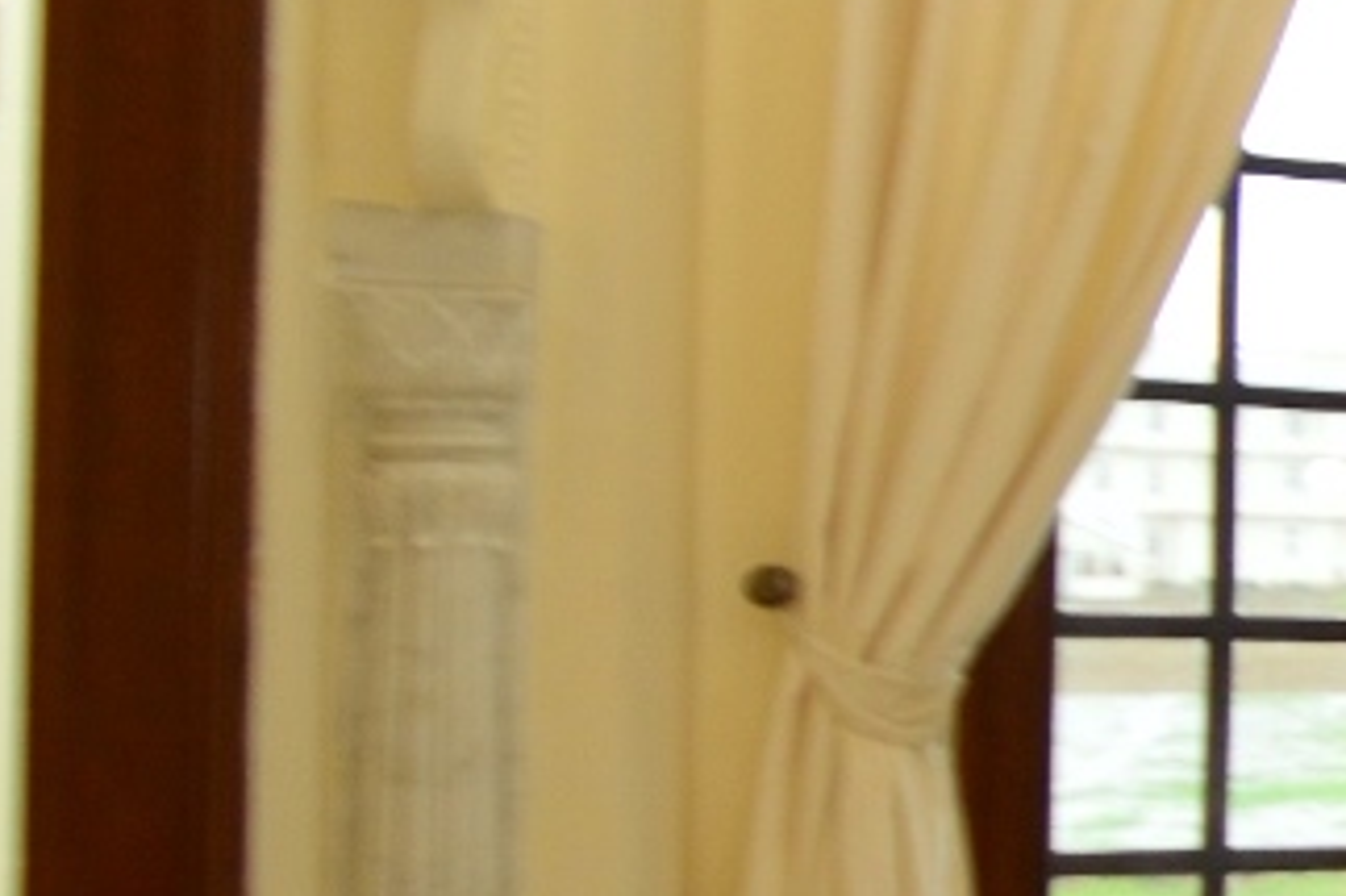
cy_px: 475
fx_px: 2504
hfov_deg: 17.9
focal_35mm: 67
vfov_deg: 20.3
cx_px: 2825
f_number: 3.5
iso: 400
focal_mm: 10
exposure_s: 1/50
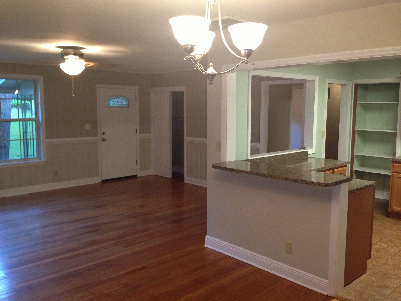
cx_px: 200
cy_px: 150
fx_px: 382
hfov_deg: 55.4
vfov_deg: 42.9
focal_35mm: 33
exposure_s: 1/20
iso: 250
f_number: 2.4
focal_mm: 4.13
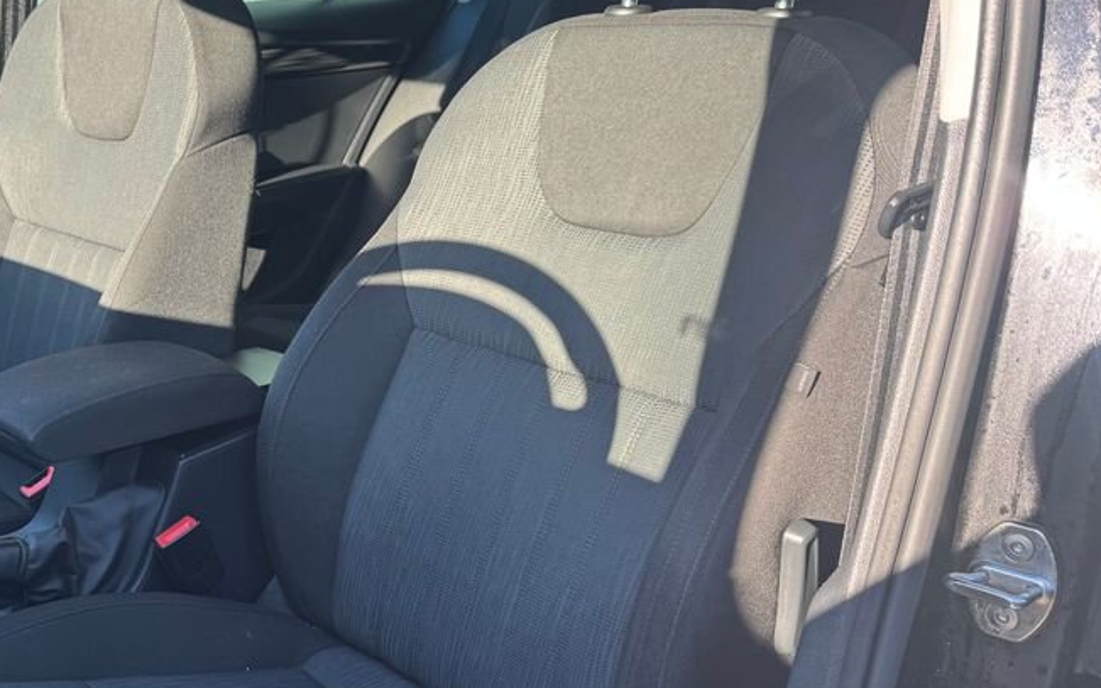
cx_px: 260
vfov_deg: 31.8
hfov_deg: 47.2
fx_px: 1200
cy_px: 440
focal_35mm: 40
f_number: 1.78
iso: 64
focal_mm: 6.76
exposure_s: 1/217
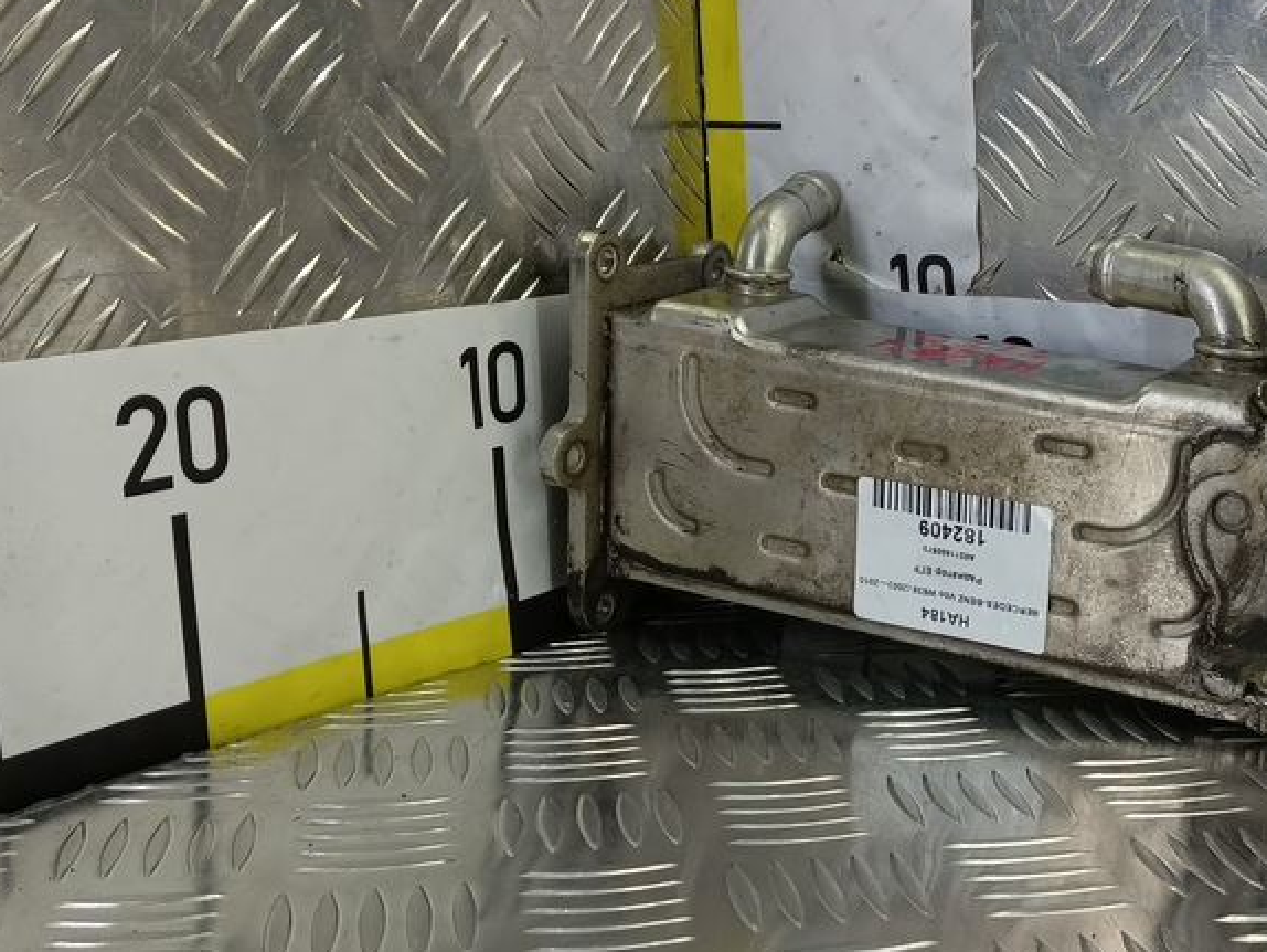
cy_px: 506
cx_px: 978
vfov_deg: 35.1
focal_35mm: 41
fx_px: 1501
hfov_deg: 44.0
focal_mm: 4.11
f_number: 1.6
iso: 90
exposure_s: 1/50
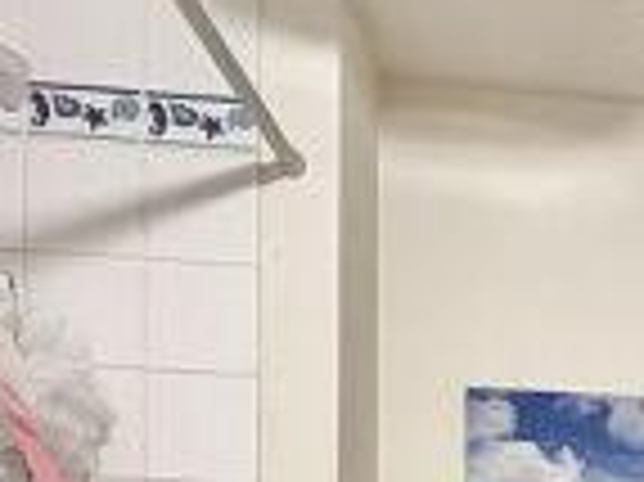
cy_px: 858
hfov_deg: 28.5
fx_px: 1060
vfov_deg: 19.5
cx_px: 808
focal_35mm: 57
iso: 200
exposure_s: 1/50
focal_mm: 2.22
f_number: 2.2
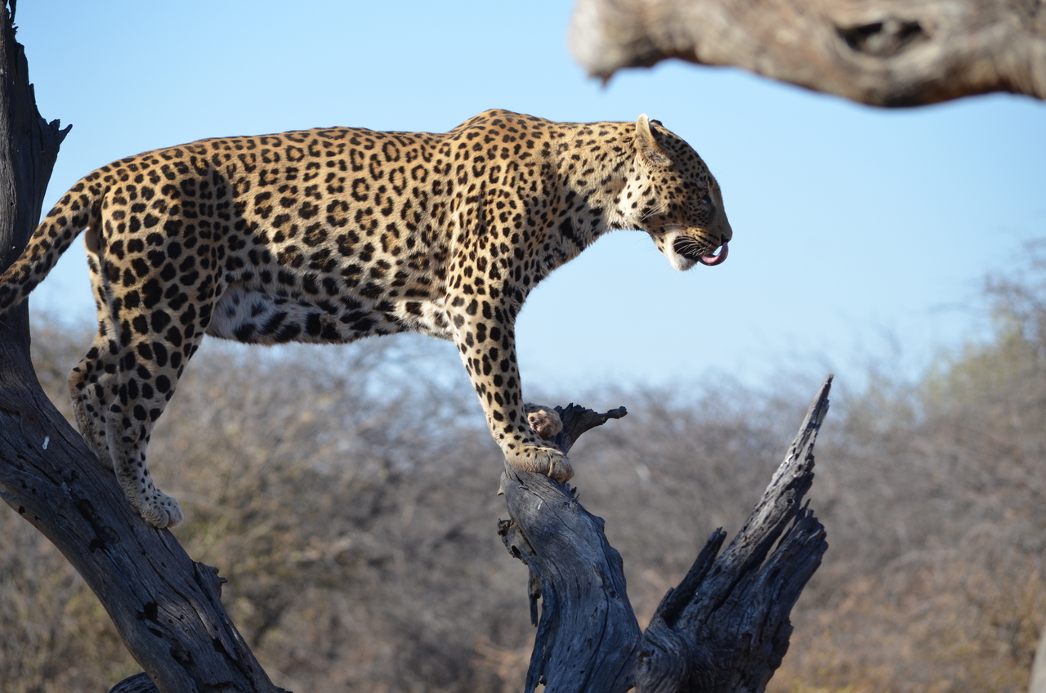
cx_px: 523
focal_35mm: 248
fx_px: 7177
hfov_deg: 8.3
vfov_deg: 5.5
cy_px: 346
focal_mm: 165
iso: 200
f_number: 5.6
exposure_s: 1/640
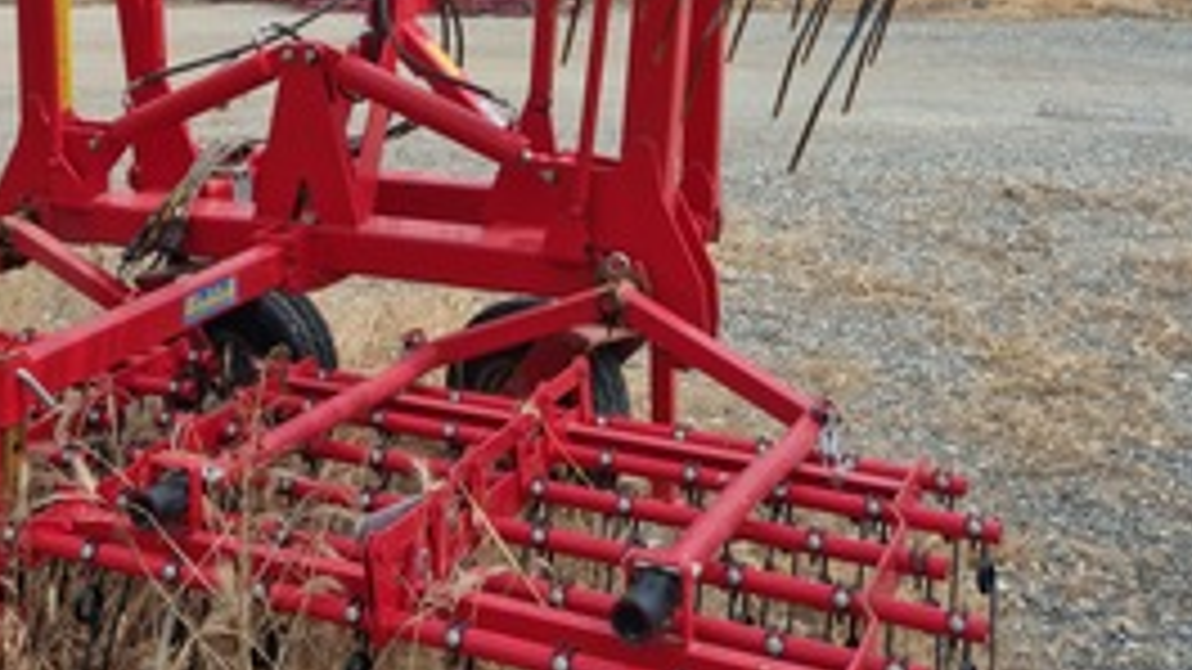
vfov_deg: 21.1
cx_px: 281
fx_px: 1643
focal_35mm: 52
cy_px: -180
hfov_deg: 38.7
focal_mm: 5.4
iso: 50
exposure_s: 1/2532
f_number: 1.8
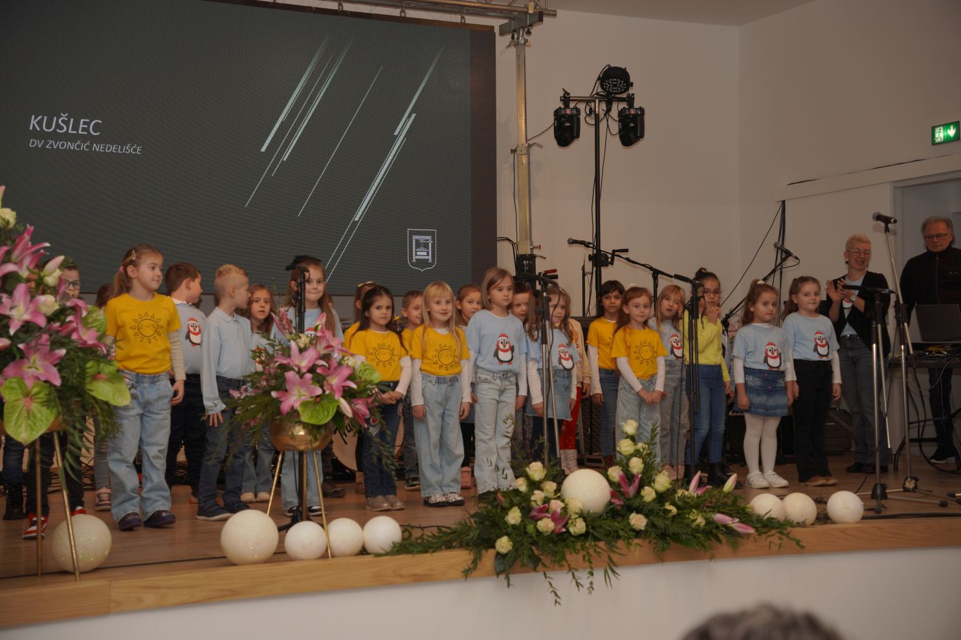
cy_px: 320
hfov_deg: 33.6
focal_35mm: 60
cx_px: 480
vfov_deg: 22.8
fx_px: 1590
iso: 100
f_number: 3.5
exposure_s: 1/125
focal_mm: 39.7
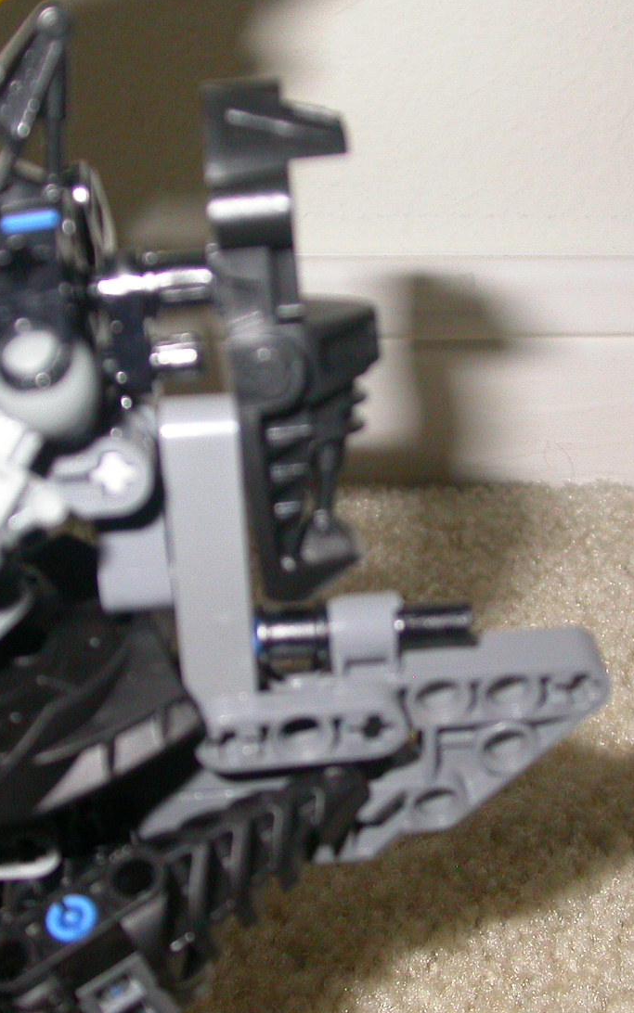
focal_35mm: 59
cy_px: 494
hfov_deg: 22.0
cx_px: 294
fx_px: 1630
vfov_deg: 34.5
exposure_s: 1/125
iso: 200
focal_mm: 7.85
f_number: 2.6
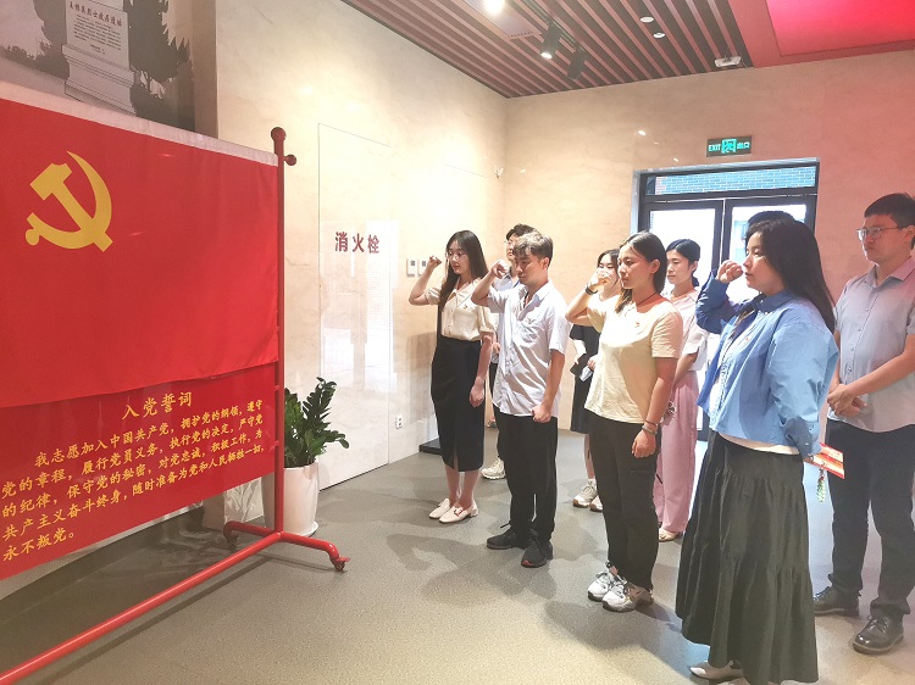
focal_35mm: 26
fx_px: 687
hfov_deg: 67.3
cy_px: 342
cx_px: 458
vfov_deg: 53.0
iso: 400
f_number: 1.8
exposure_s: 1/50
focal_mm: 5.5
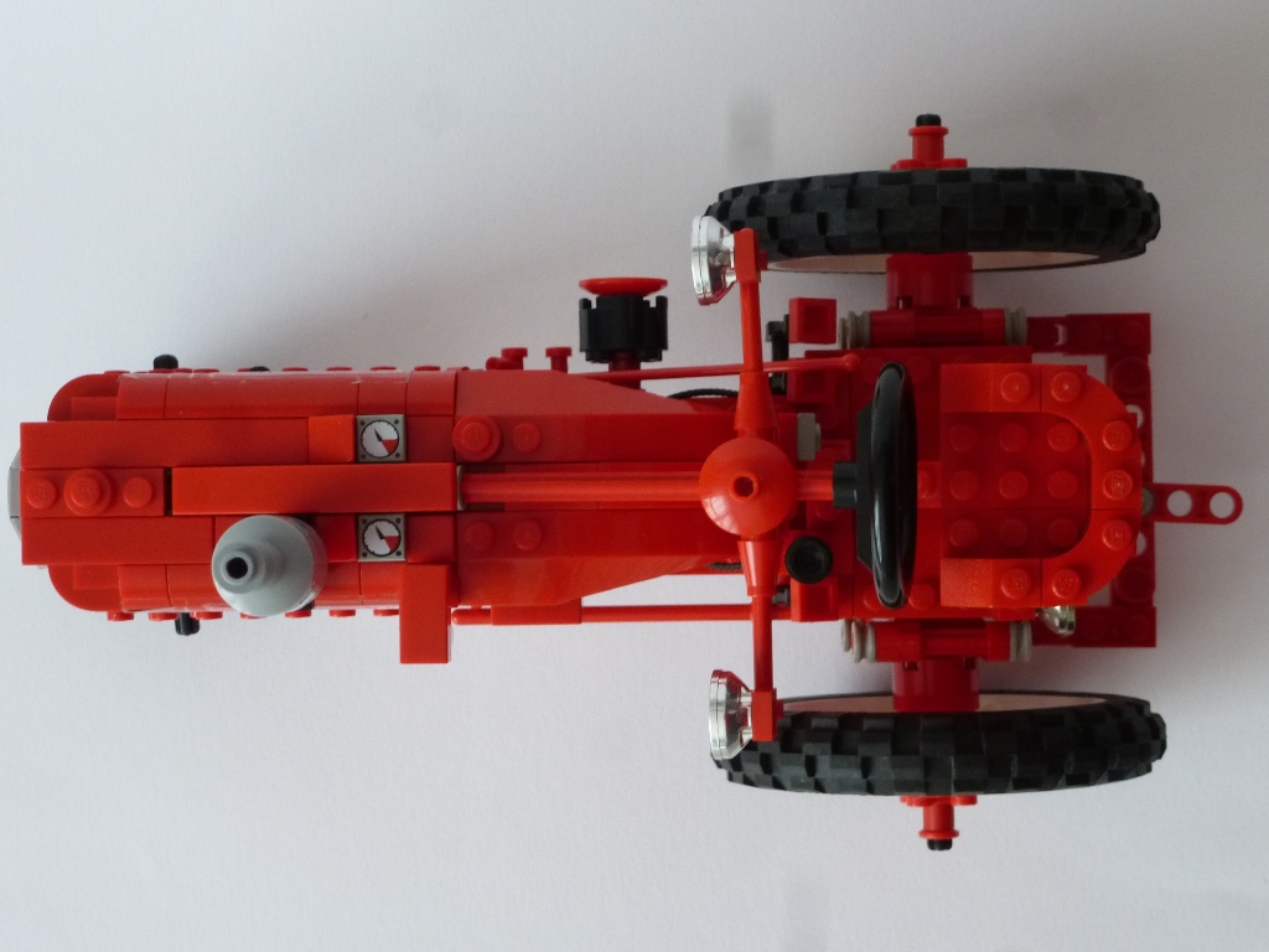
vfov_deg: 20.7
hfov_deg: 27.4
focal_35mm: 71
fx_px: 2603
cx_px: 634
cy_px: 476
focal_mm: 12.7
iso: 400
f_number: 4.7
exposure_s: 1/50
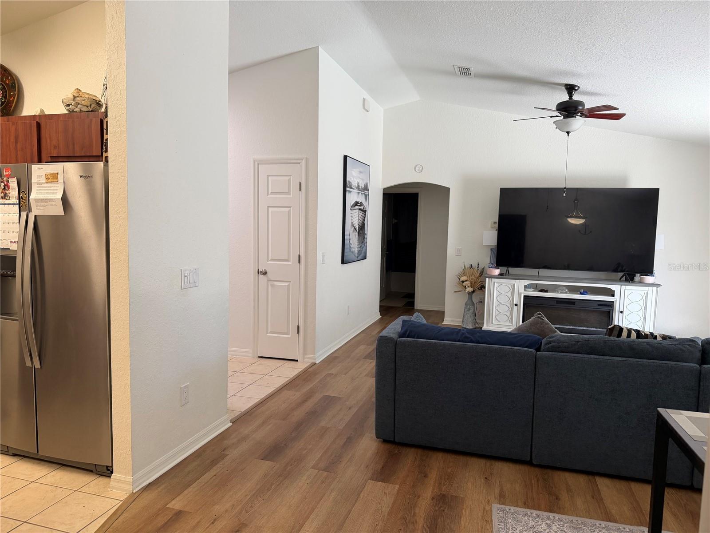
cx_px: 355
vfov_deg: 56.8
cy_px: 266
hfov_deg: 71.6
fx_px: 492
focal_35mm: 24
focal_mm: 6.76
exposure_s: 1/120
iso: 160
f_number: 1.78
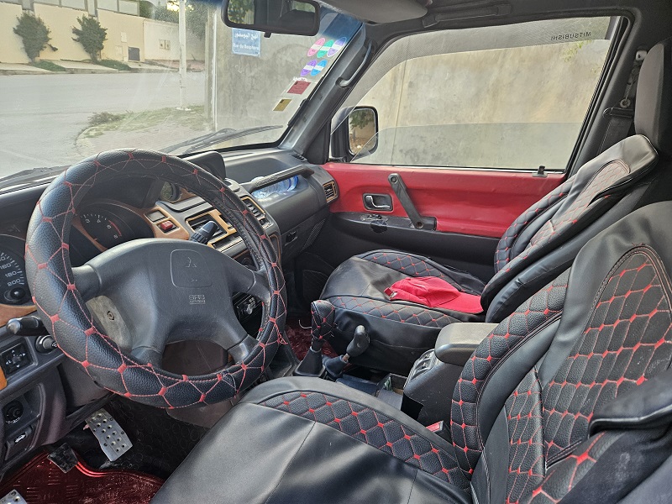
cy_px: 252
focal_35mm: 23
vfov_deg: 58.9
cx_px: 336
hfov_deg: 73.9
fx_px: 446
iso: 160
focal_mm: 5.4
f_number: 1.8
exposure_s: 1/100
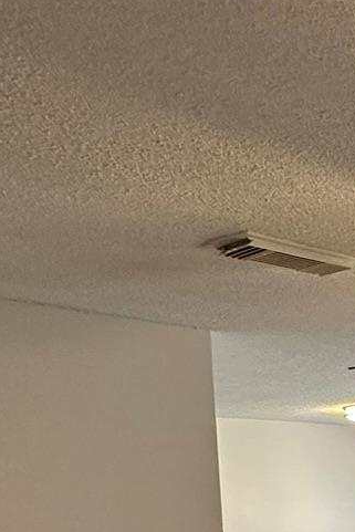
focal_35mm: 62
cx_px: 654
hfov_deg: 17.5
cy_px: 552
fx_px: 916
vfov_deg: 29.8
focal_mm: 2.22
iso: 250
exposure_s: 1/120
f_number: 2.2
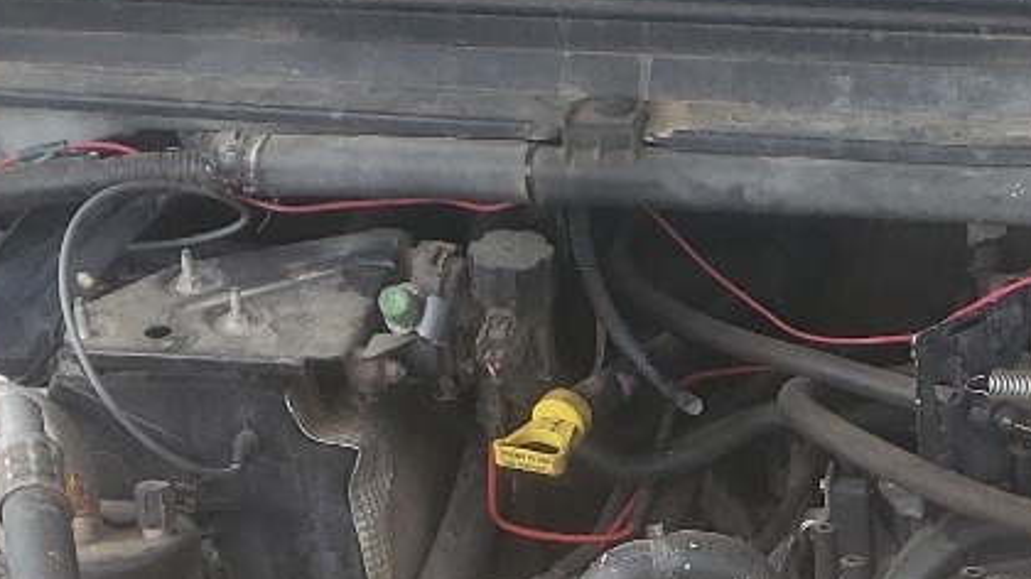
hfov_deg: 18.8
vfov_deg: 10.7
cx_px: 1222
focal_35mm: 108
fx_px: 2952
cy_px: 905
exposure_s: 1/154
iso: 50
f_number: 1.5
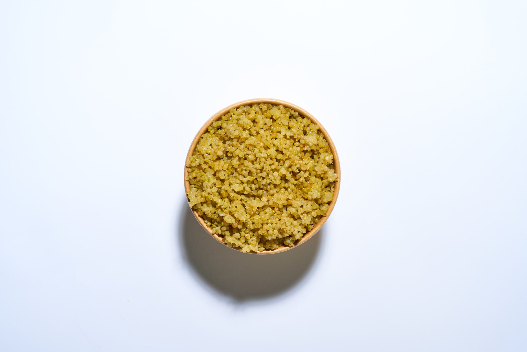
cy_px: 176
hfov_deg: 35.2
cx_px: 264
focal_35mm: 57
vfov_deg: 23.9
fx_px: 830
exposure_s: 1/125
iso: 125
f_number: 10
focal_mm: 56.7
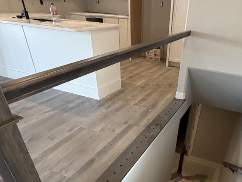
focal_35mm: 28
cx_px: 156
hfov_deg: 62.3
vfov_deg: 46.6
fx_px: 196
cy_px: 150
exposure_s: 1/120
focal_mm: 2.22
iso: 320
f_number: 2.2
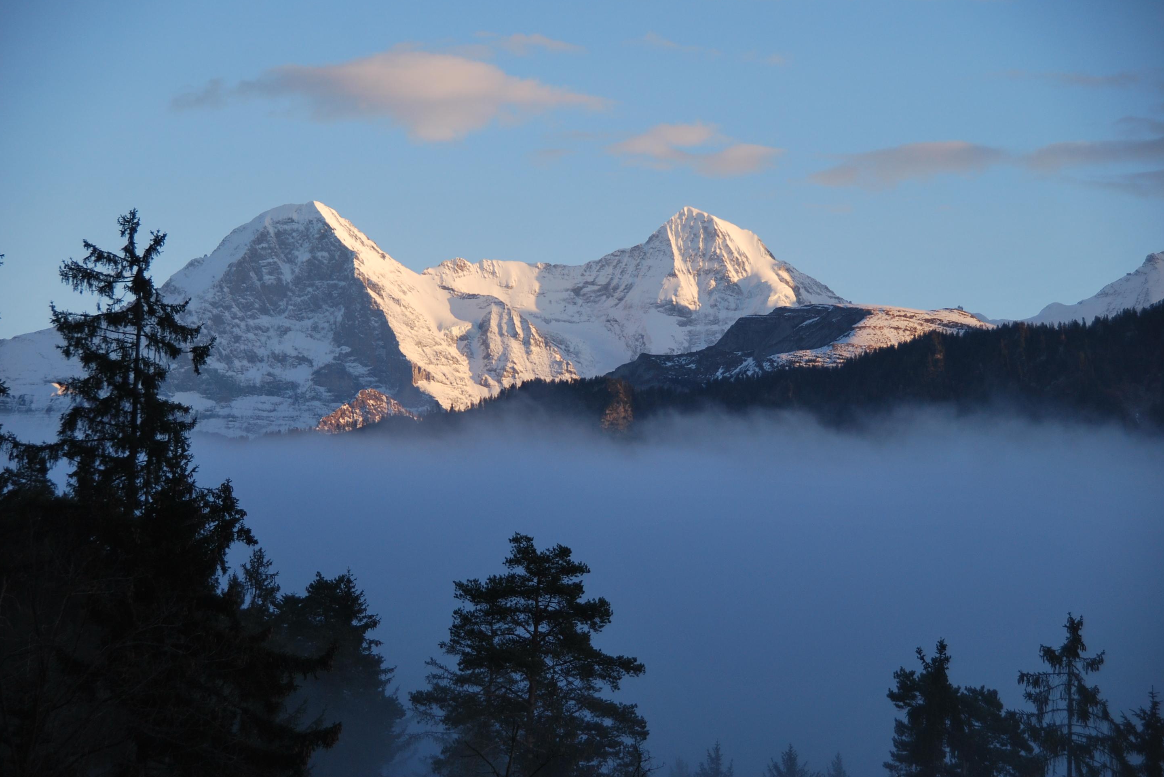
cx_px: 582
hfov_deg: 15.9
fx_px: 4155
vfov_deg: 10.7
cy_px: 389
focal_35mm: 129
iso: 200
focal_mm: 85
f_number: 5.6
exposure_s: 1/320
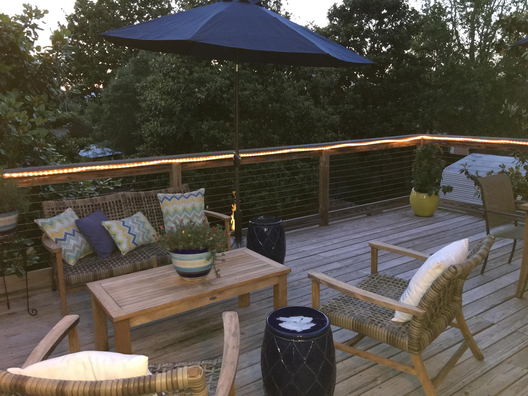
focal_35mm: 29
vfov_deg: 48.2
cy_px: 198
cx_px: 264
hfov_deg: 61.7
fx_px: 442
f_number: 2.2
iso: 320
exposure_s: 1/16
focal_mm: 4.15
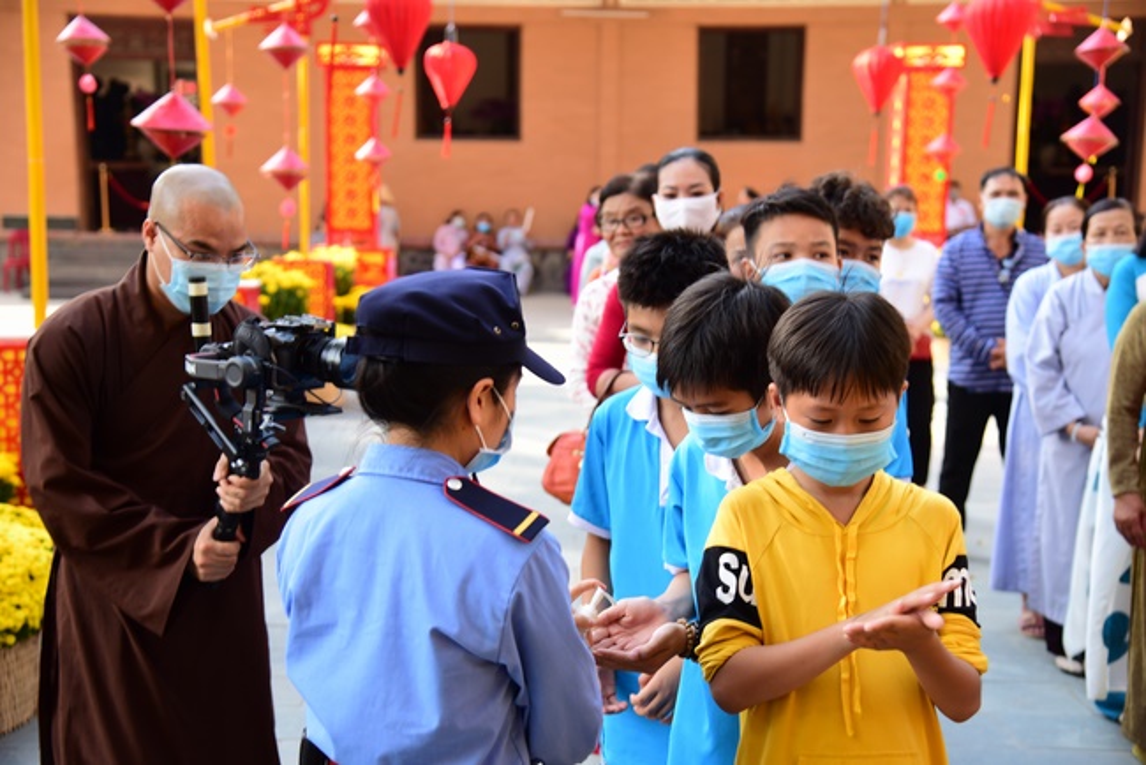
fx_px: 1592
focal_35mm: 50
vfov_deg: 27.0
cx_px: 573
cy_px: 382
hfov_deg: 39.6
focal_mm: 50
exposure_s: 1/250
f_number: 4
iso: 320
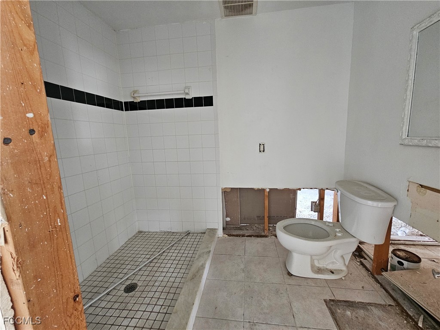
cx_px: 220
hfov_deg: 106.2
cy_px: 165
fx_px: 165
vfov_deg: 89.9
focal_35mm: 13
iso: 500
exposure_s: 1/30
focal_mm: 2.2
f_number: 2.2
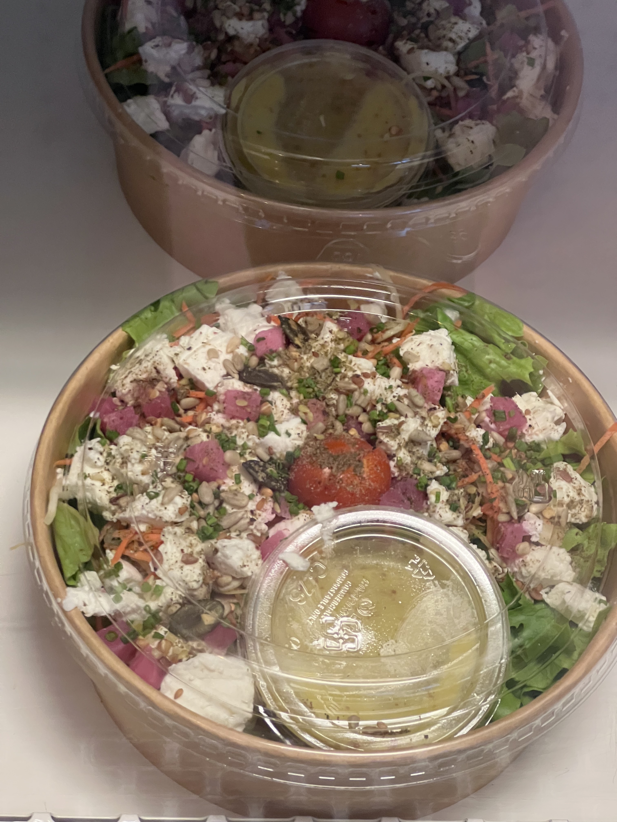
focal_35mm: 77
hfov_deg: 19.1
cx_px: 308
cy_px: 411
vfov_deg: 25.3
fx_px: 1830
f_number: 2.8
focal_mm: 9
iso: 400
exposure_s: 1/50
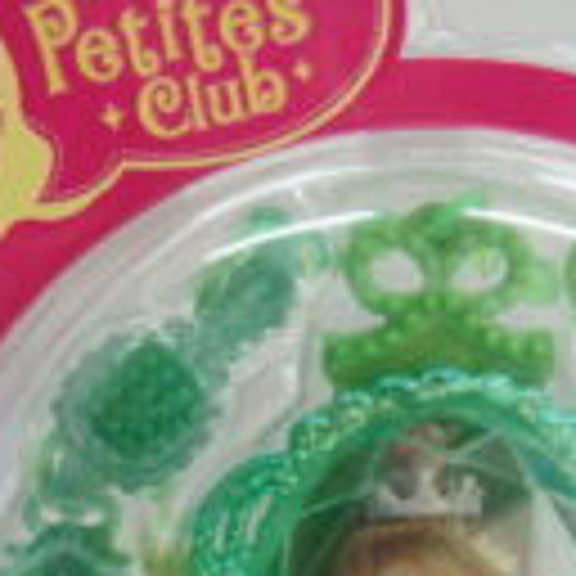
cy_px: 754
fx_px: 1779
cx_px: 400
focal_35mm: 94
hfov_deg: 18.3
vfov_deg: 17.3
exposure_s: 1/60
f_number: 5.6
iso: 1250
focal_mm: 21
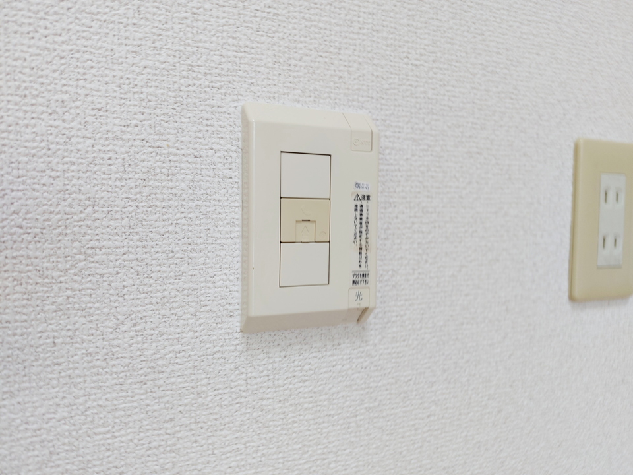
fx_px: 439
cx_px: 316
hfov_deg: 71.6
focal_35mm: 24
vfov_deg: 56.8
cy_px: 238
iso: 40
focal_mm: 5.23
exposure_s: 1/24
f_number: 1.8
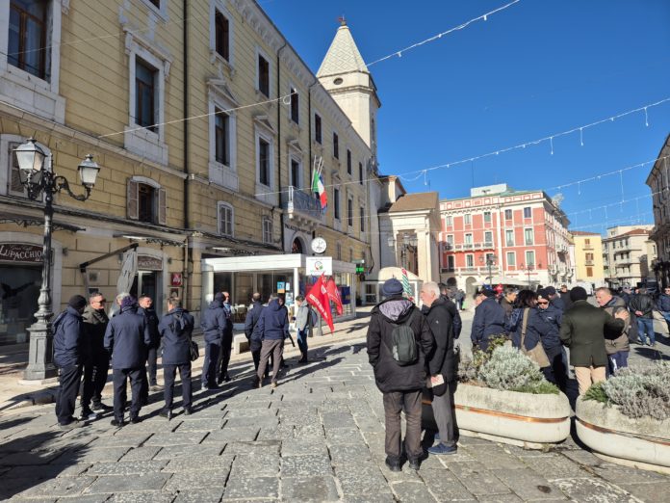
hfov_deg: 73.9
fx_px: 445
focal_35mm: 23
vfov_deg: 58.9
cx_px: 335
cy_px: 252
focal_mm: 5.4
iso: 25
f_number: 1.8
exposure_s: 1/1772
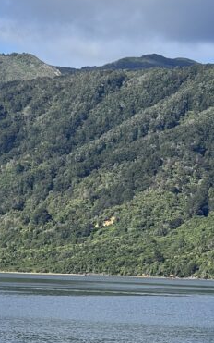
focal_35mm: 132
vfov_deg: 15.8
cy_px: 170
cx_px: -61
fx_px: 1231
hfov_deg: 9.8
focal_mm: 9
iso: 32
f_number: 2.8
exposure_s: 1/803
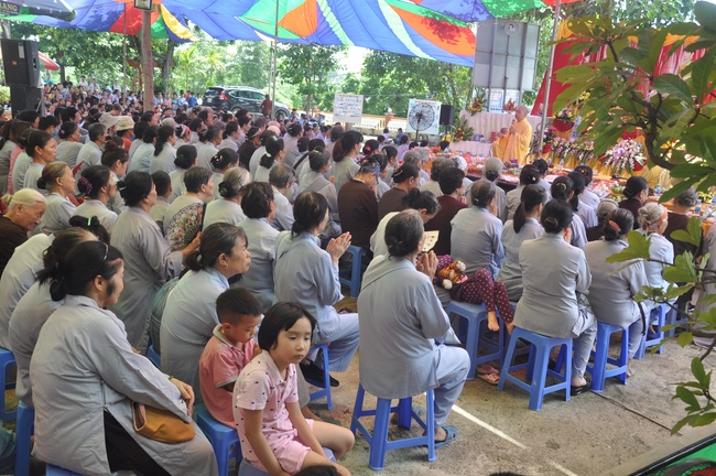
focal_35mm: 33
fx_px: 656
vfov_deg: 39.9
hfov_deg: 57.3
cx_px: 358
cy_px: 238
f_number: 6.3
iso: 400
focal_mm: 22
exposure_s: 1/160
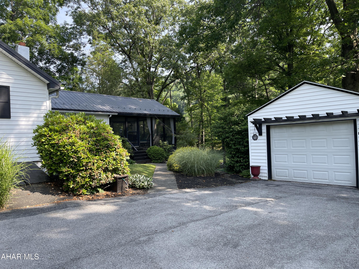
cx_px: 180
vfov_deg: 53.1
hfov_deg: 67.3
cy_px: 134
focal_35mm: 26
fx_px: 270
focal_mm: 5.1
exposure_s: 1/615
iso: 32
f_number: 1.6
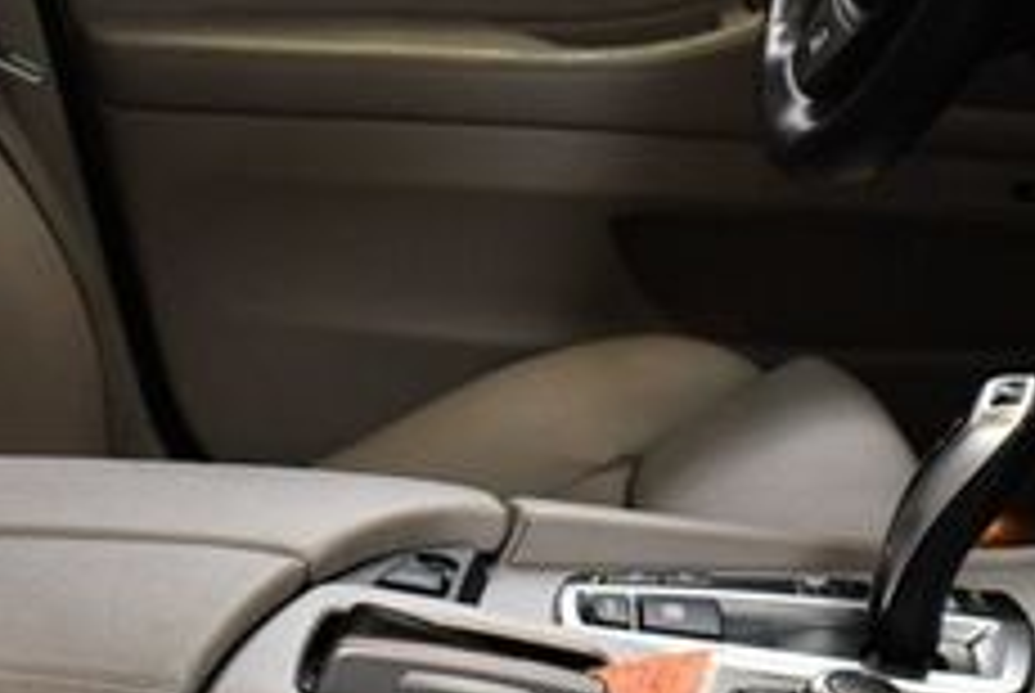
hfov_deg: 20.4
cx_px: 572
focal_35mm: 100
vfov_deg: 13.6
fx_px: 2879
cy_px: 122
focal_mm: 18
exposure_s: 1/125
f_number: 3.5
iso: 1100
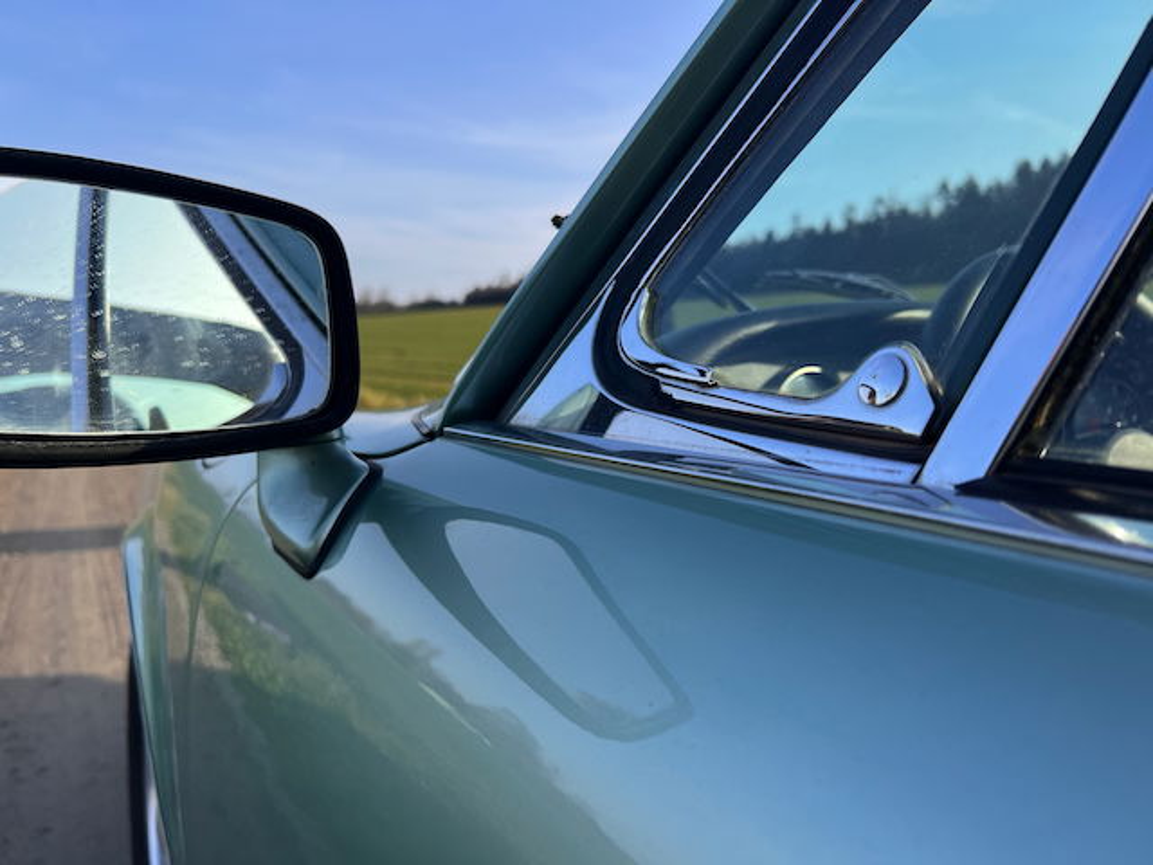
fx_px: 866
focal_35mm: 26
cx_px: 576
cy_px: 432
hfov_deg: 67.3
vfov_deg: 53.1
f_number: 1.5
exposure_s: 1/1575
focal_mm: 5.7
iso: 50
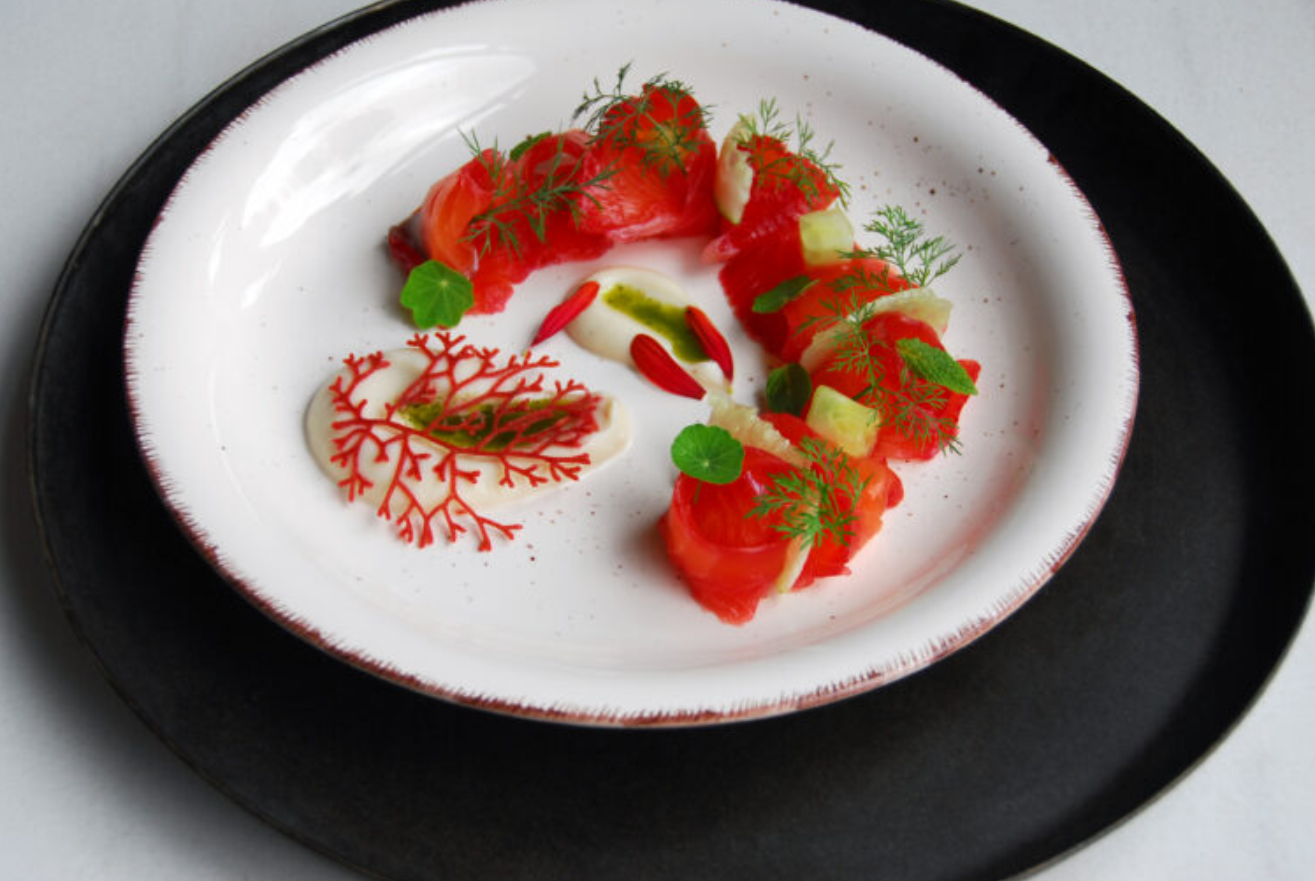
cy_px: 419
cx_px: 636
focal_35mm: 64
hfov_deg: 31.4
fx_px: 2341
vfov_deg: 21.3
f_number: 5
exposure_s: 1/160
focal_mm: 40
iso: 200
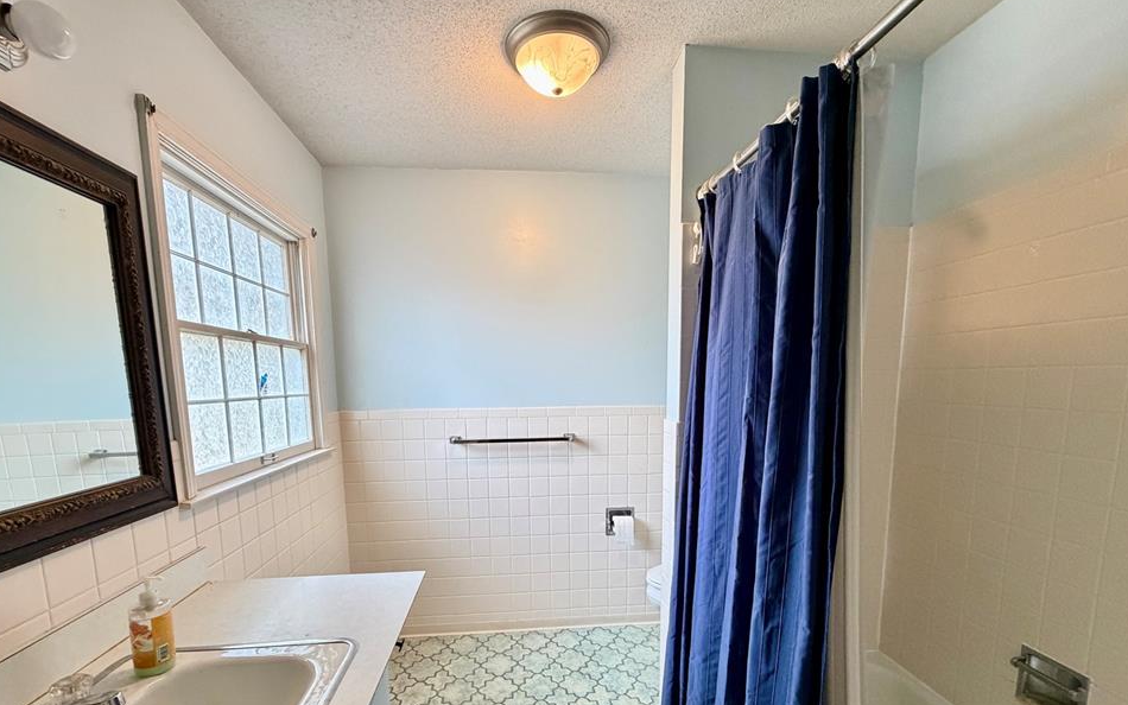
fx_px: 492
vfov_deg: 70.0
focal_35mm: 16
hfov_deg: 97.8
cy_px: 445
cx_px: 556
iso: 400
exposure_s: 1/60
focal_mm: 2.22
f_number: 2.2
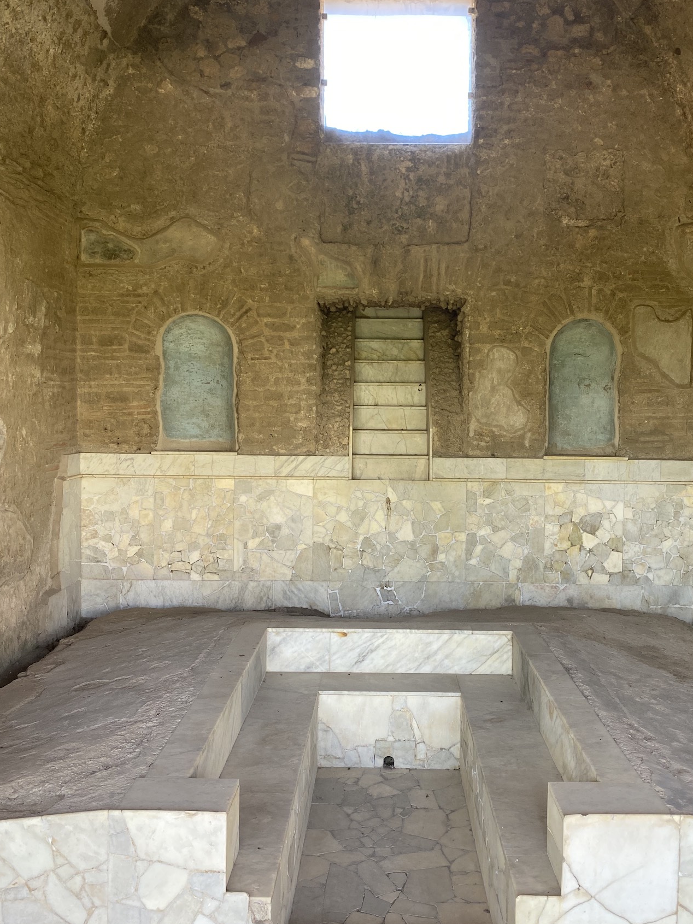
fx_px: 828
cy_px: 460
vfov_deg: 58.4
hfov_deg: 45.4
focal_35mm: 31
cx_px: 387
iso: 80
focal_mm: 4.25
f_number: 1.8
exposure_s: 1/121
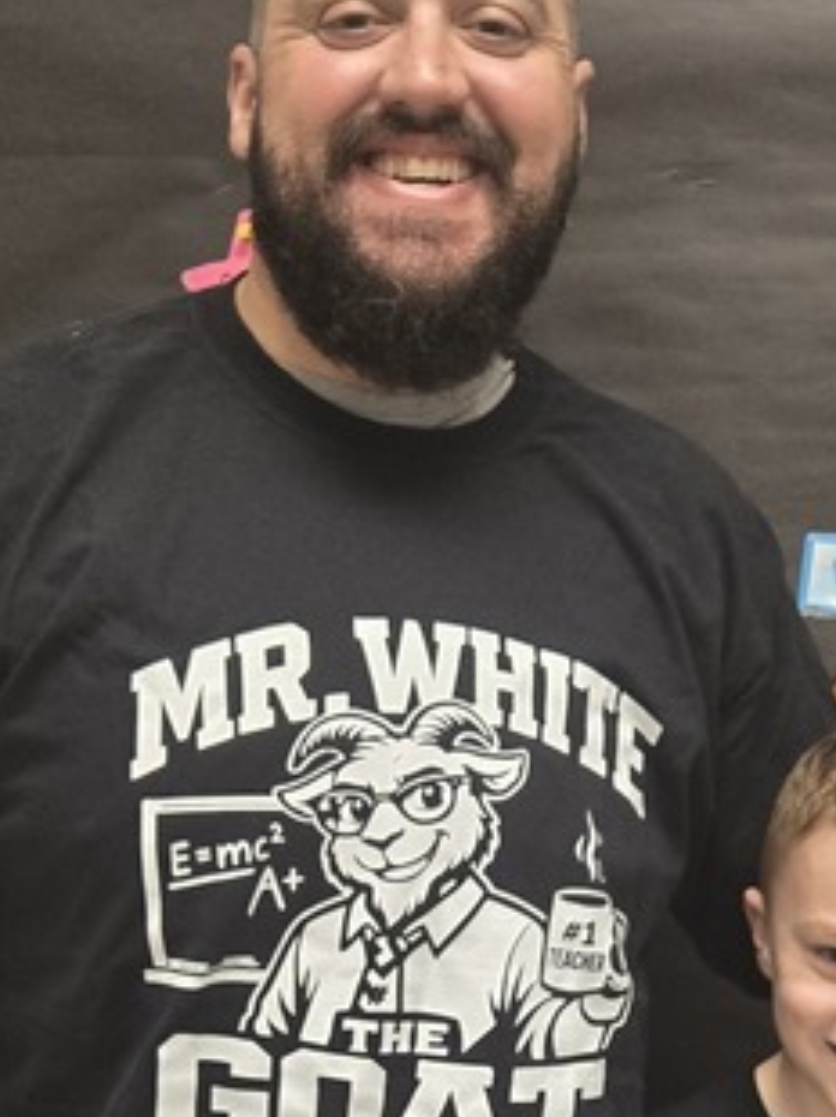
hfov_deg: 19.3
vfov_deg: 24.0
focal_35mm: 76
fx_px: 2451
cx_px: 533
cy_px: 1243
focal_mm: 5.4
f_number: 1.8
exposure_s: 1/120
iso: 320
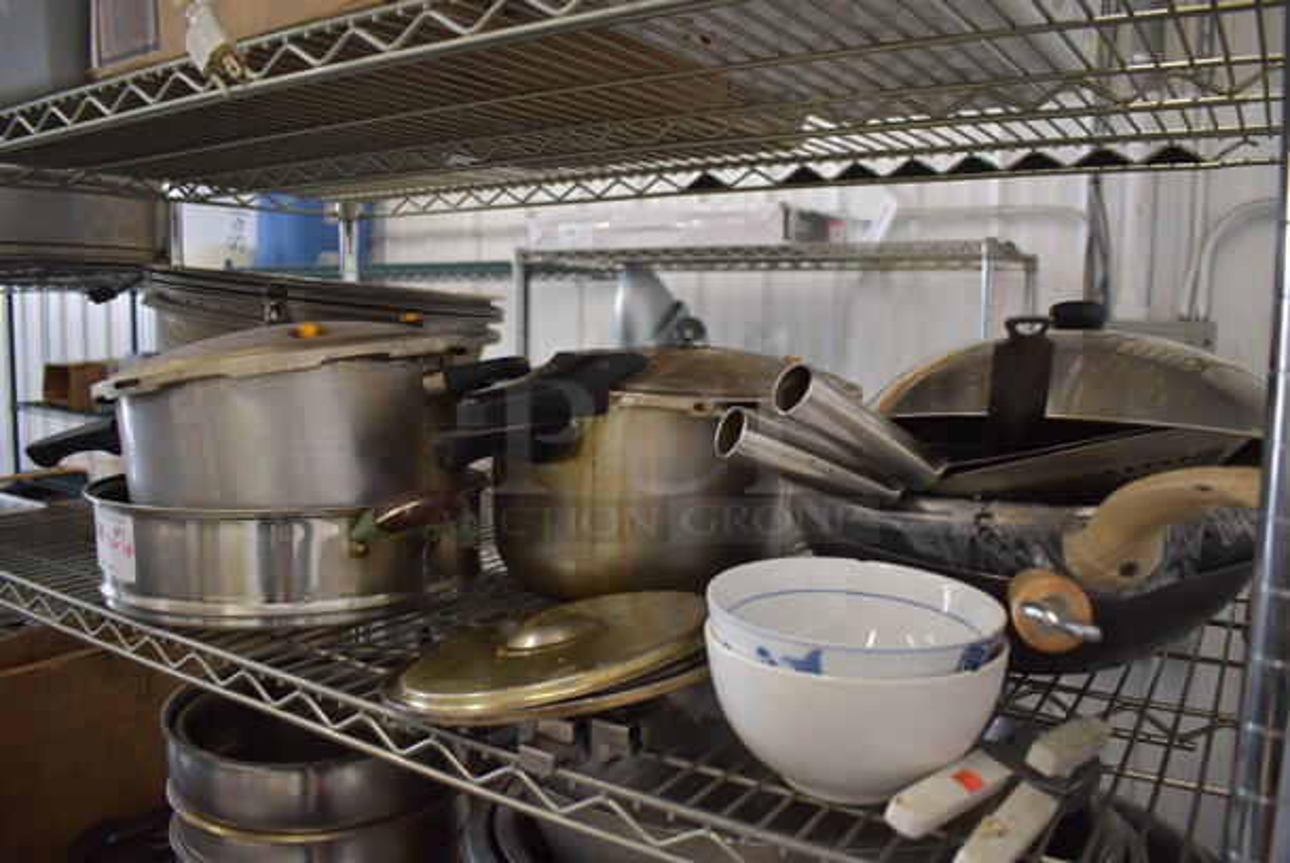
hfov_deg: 67.3
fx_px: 968
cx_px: 645
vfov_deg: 48.0
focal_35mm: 27
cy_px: 432
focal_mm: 18
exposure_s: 1/160
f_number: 3.5
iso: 800
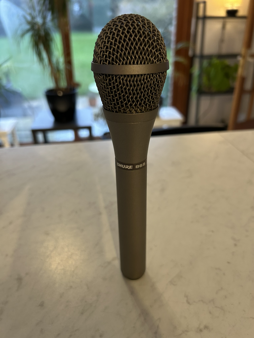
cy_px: 169
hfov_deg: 53.1
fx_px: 254
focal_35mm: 26
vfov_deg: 67.3
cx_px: 127
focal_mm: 5.7
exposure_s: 1/50
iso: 200
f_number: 1.5
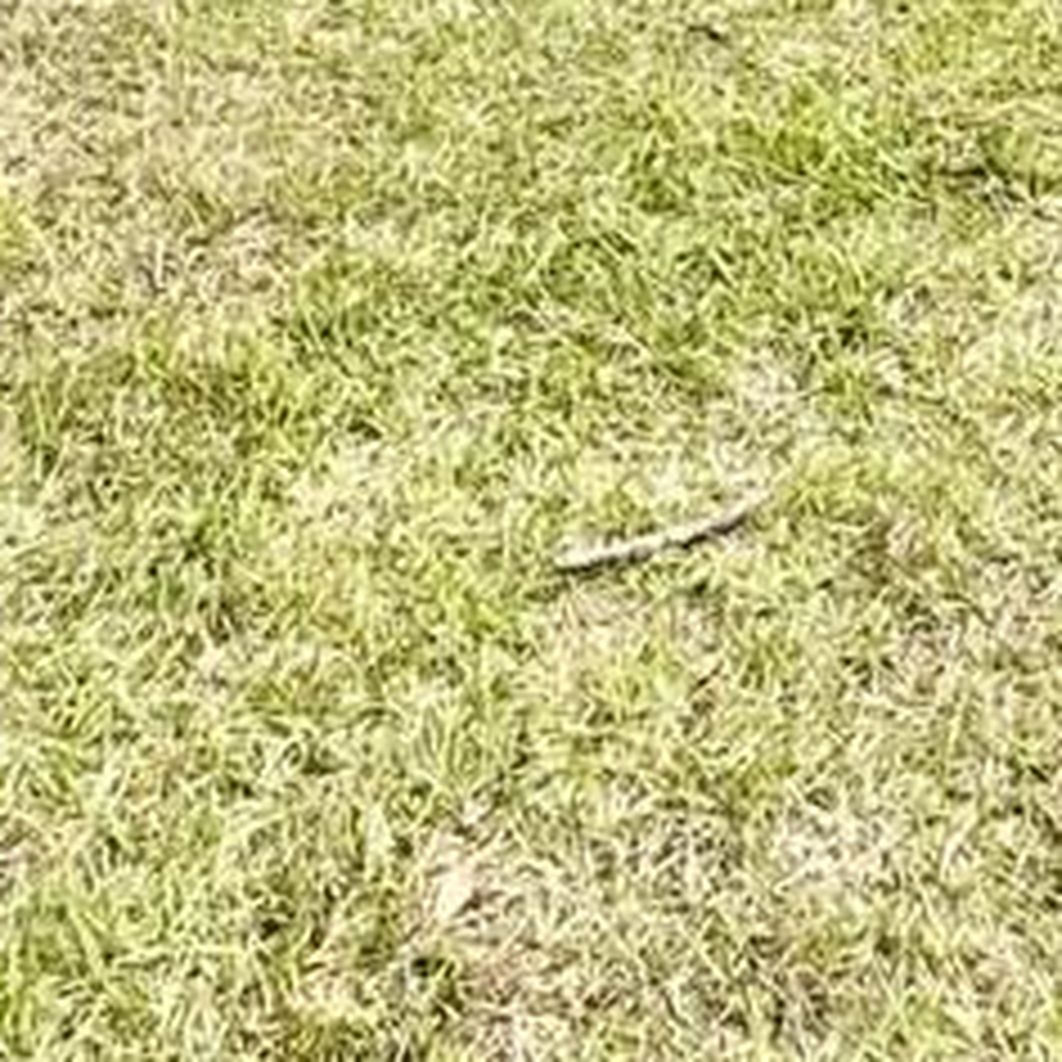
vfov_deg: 13.8
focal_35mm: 84
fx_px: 2916
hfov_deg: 20.6
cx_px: 724
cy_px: -1566
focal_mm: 2.22
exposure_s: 1/858
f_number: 2.2
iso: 50
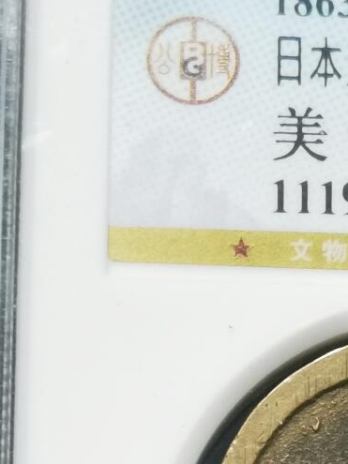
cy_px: 549
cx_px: 418
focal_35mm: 200
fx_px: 2682
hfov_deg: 7.4
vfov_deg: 9.8
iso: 160
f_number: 1.9
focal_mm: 6.67
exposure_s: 1/100
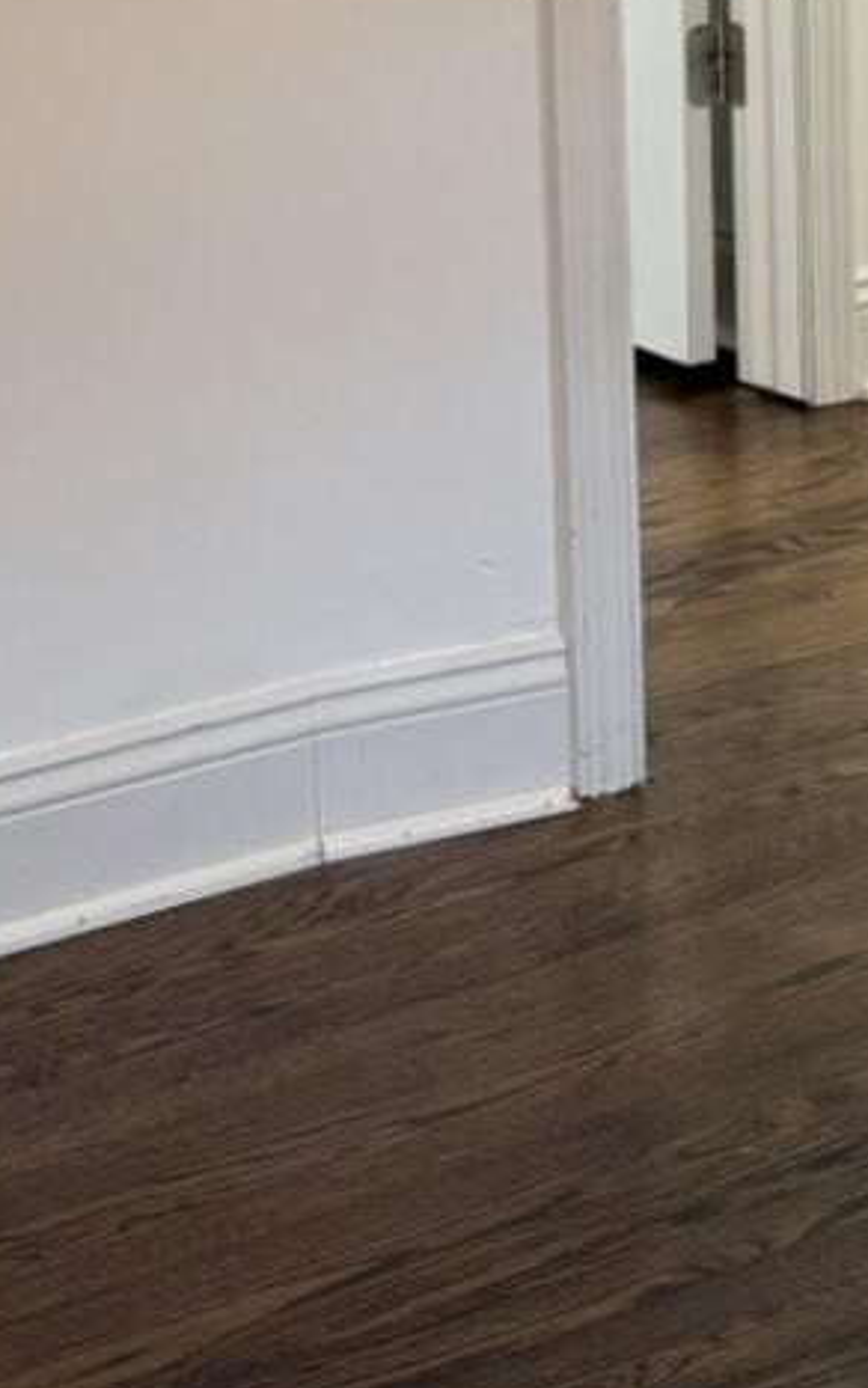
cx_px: 1052
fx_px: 4124
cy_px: -211
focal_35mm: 109
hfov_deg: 11.8
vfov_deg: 18.3
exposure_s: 1/60
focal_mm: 6.76
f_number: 1.78
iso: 125
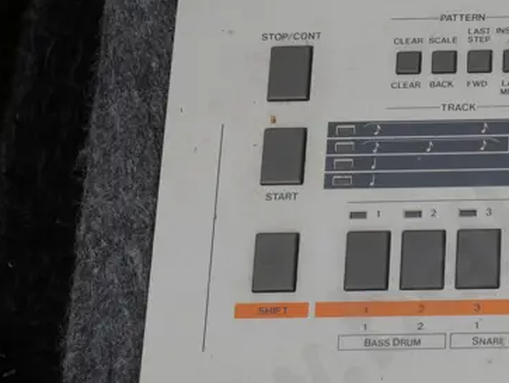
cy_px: 112
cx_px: 669
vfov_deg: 10.5
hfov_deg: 13.5
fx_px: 2075
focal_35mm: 141
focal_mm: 25
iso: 200
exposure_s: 1/80
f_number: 5.3
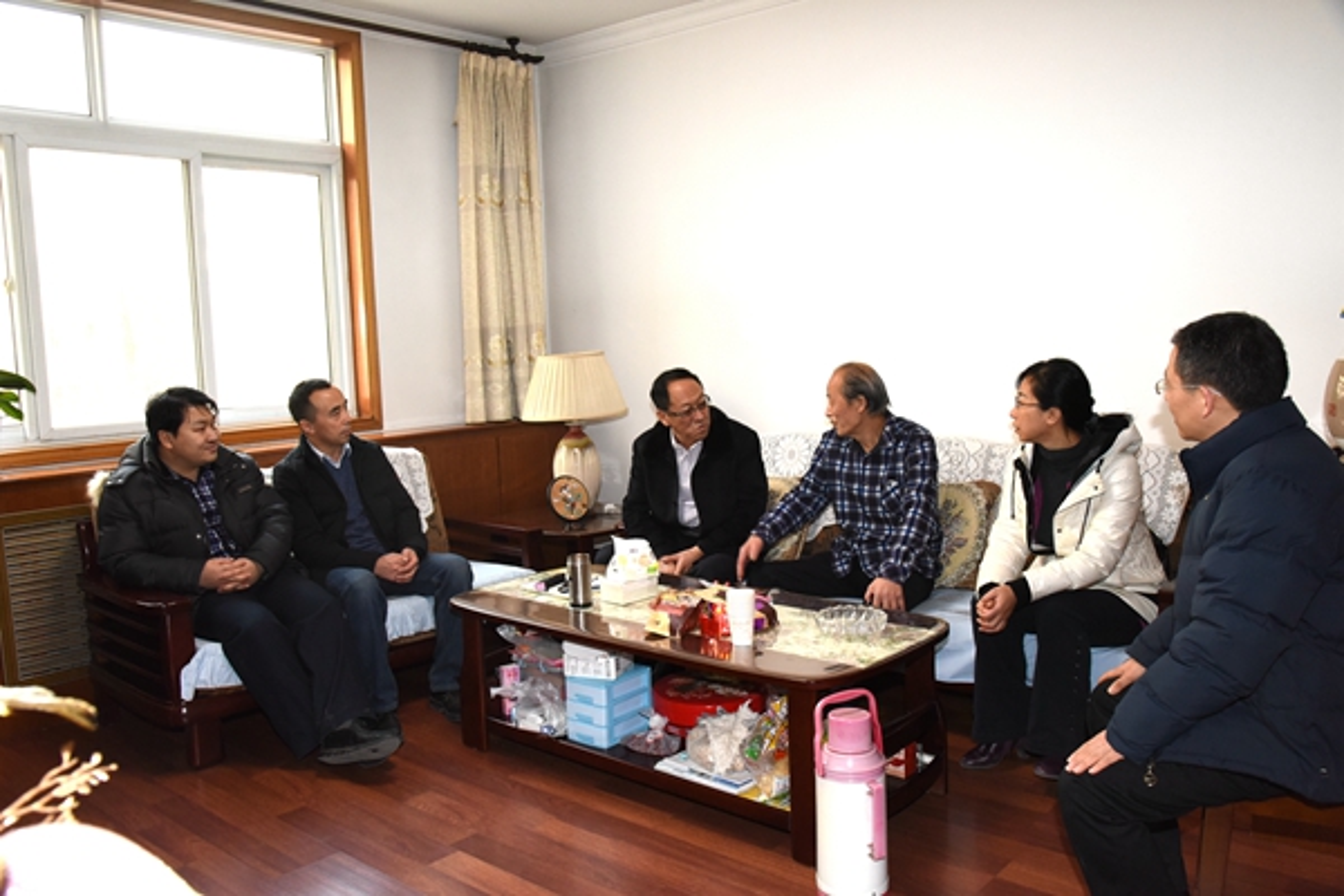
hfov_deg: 61.9
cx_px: 672
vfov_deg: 43.6
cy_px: 448
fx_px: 1120
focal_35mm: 30
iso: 2500
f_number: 9
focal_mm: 30
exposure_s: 1/60
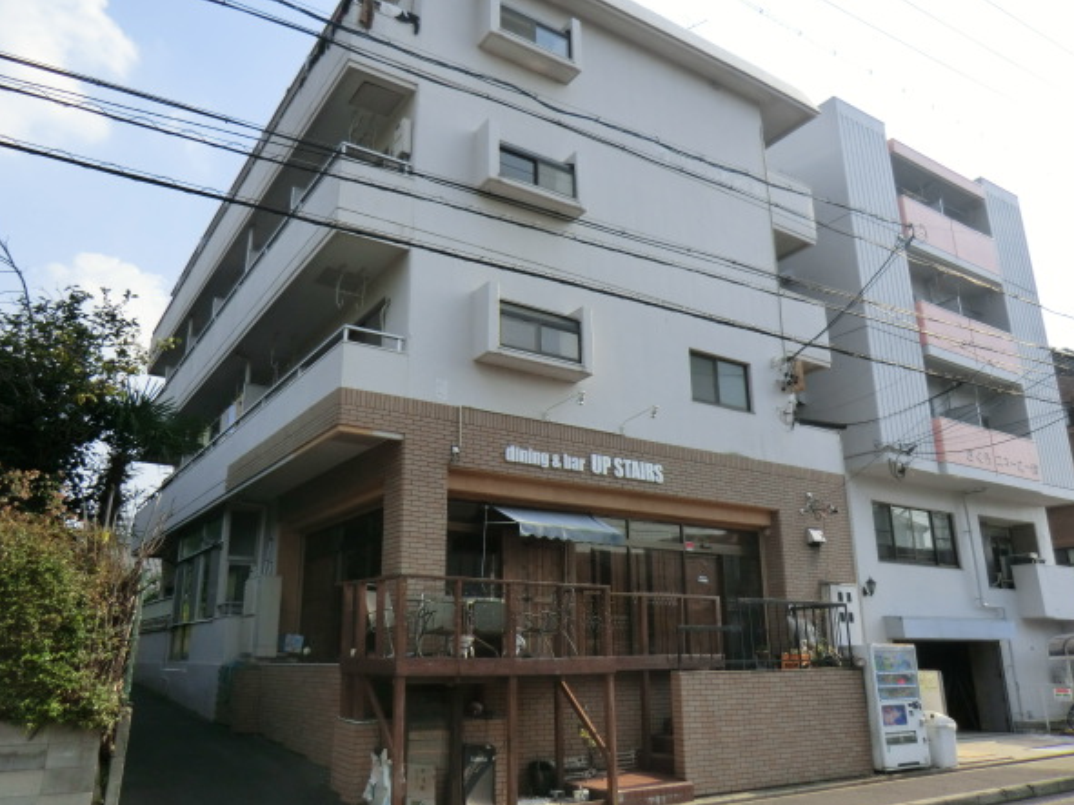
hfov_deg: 67.3
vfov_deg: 53.0
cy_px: 391
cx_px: 509
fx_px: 807
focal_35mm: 26
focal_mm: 4.3
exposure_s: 1/1000
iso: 80
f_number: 3.2
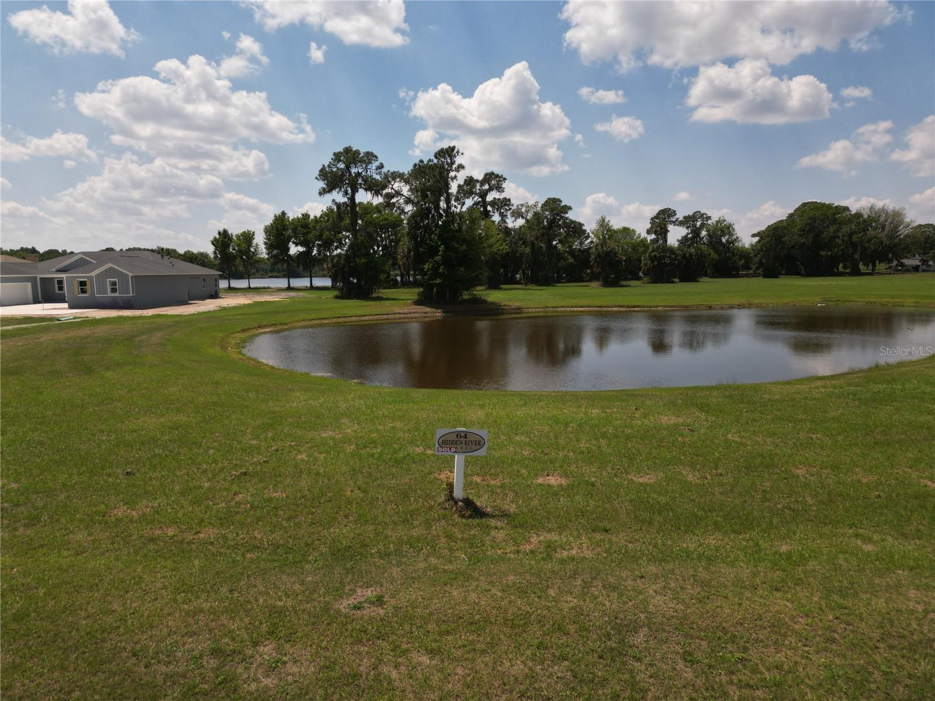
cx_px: 468
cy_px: 350
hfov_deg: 71.6
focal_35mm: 24
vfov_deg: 56.8
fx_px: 648
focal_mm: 6.72
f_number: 1.7
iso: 120
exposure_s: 1/125
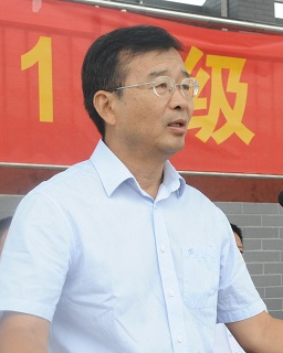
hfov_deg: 18.2
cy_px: 221
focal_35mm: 84
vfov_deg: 22.7
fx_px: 879
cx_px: 179
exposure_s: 1/500
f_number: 10
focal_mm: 45
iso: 3200
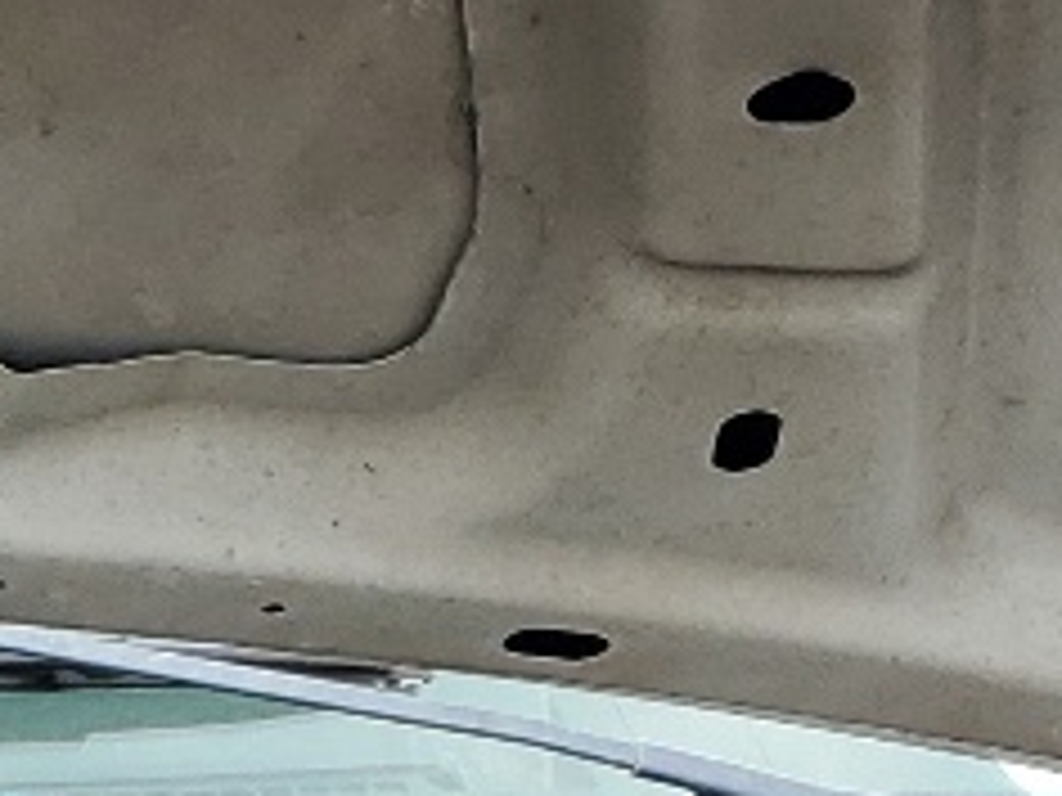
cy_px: 1808
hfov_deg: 10.3
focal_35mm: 176
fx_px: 5400
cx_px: -1062
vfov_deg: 7.9
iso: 50
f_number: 1.5
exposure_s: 1/417
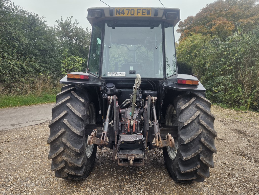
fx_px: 172
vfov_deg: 58.9
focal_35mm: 23
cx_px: 130
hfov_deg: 73.9
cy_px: 98
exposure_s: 1/180
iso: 125
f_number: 1.8
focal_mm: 5.4
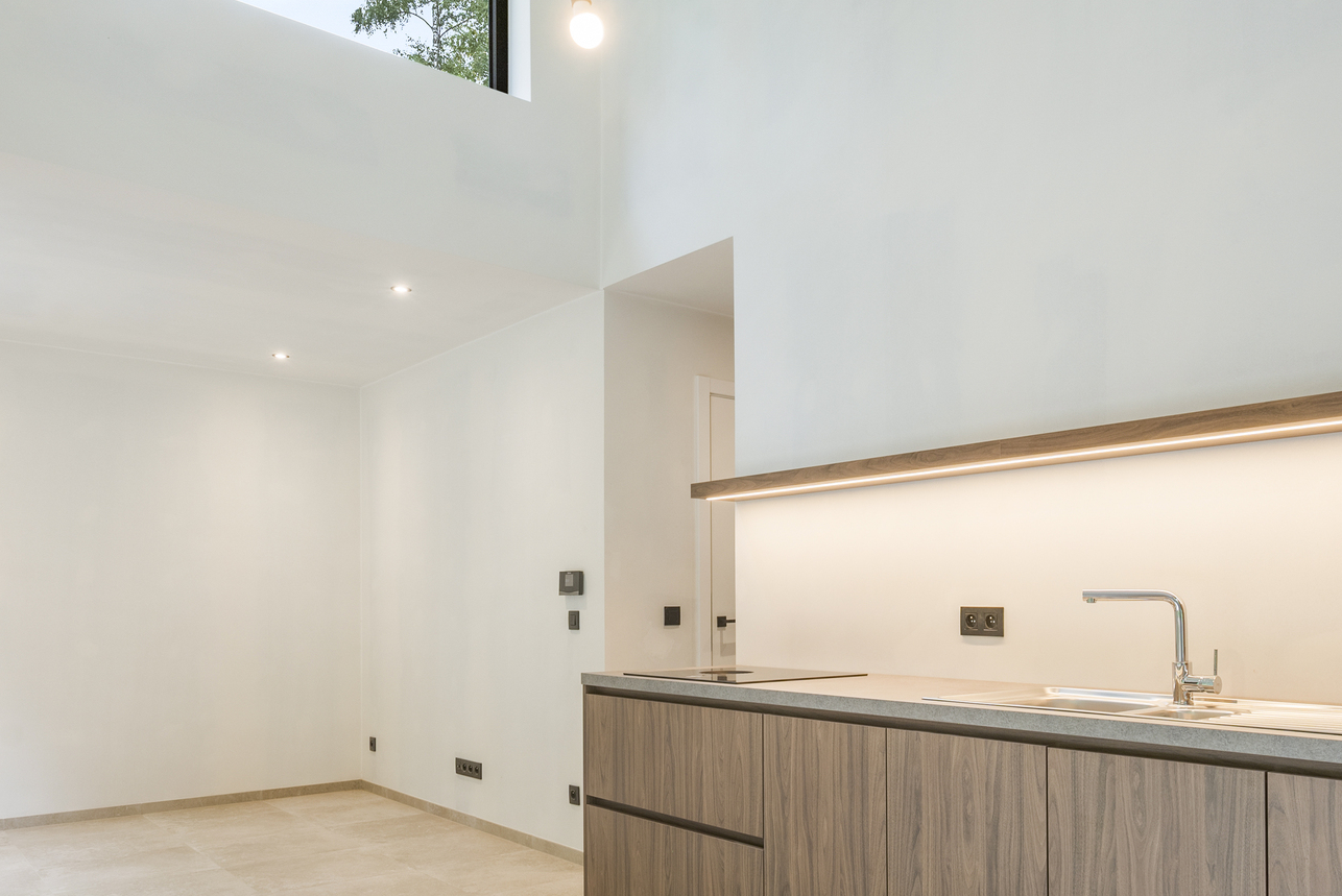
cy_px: 624
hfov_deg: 64.7
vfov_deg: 45.5
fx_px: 1044
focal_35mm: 28
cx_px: 821
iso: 250
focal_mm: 15
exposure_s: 1/20
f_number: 8
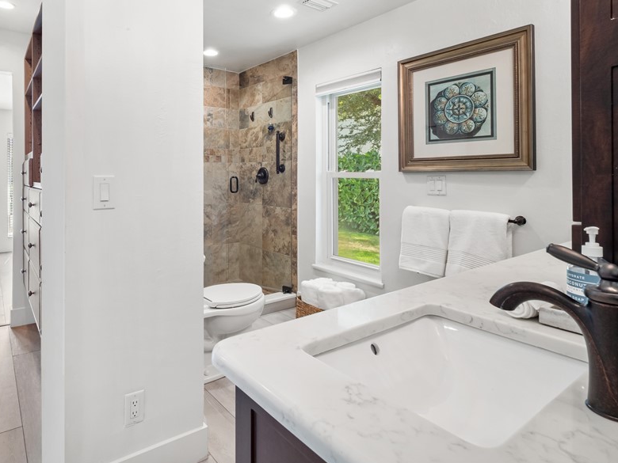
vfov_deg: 62.7
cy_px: 177
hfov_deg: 77.8
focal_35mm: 21
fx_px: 375
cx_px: 237
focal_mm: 8
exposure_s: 1/10
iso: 200
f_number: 7.1
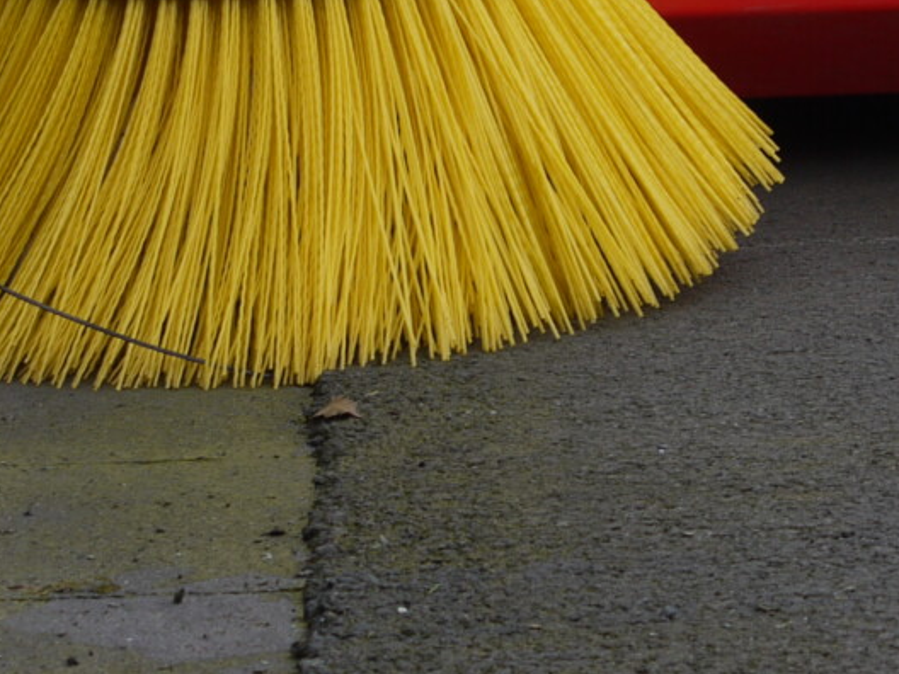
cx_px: 1214
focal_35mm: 160
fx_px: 4155
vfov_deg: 9.1
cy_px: -225
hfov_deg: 12.0
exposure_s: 1/160
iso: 100
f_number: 6.3
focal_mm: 22
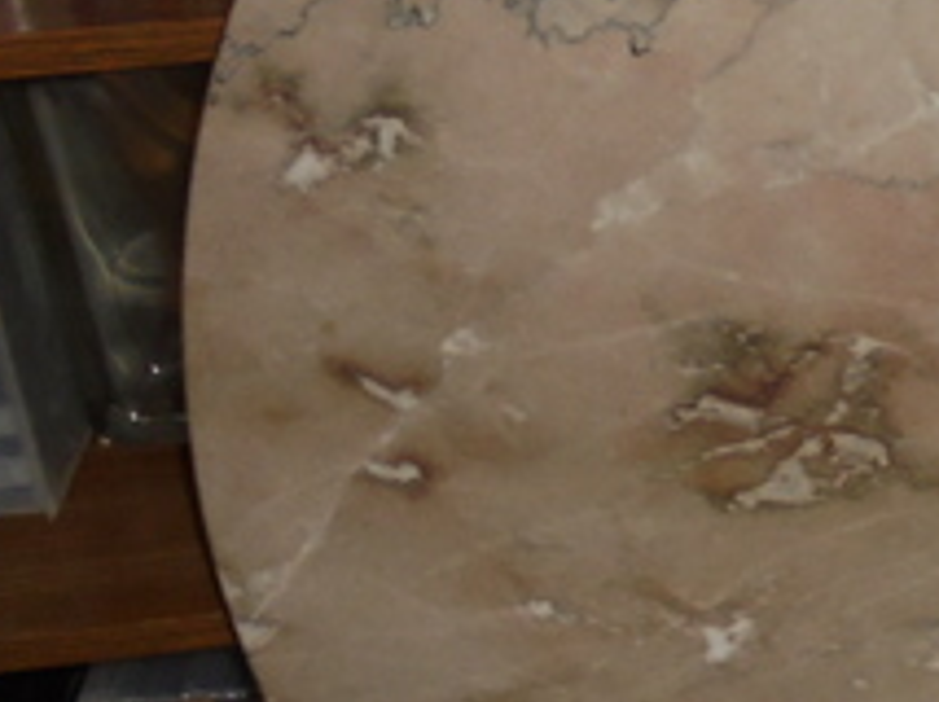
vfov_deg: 15.7
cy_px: 224
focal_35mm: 94
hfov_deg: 18.4
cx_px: 1419
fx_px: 2547
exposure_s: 1/30
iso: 200
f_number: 3.5
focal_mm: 4.6
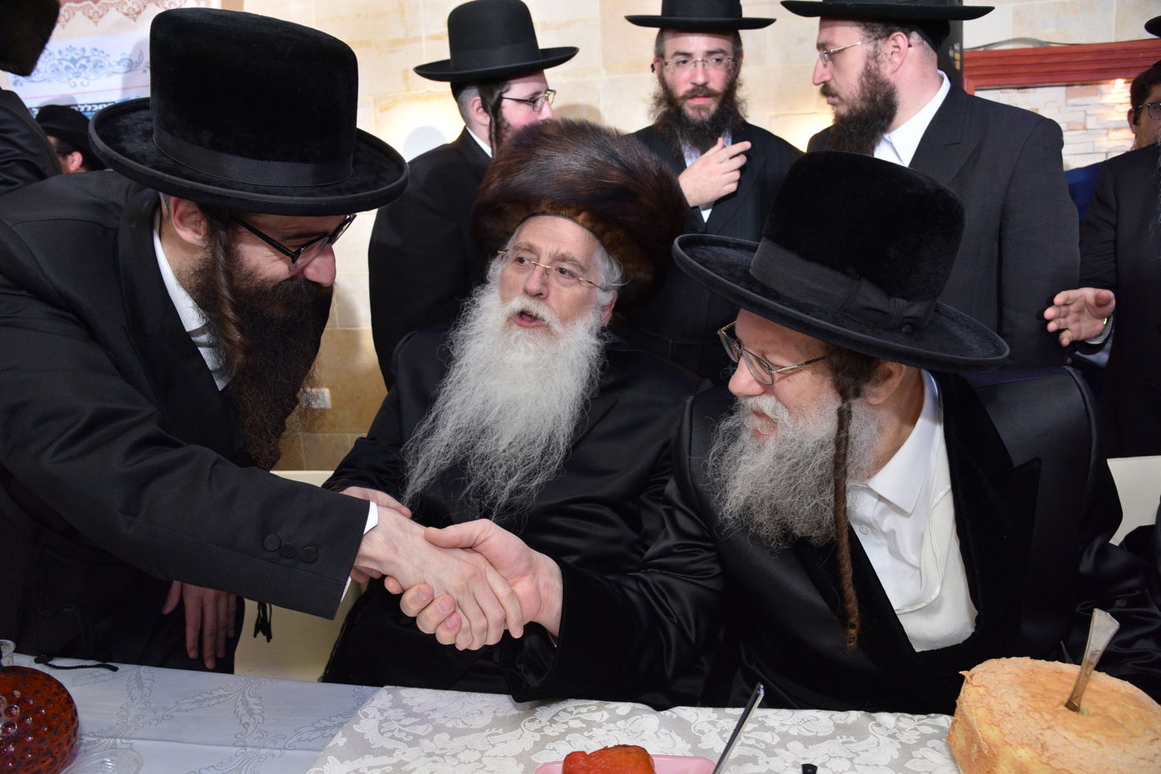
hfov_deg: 73.8
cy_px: 387
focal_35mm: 24
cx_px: 580
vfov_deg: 53.1
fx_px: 774
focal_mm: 24
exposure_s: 1/160
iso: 1600
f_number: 6.3
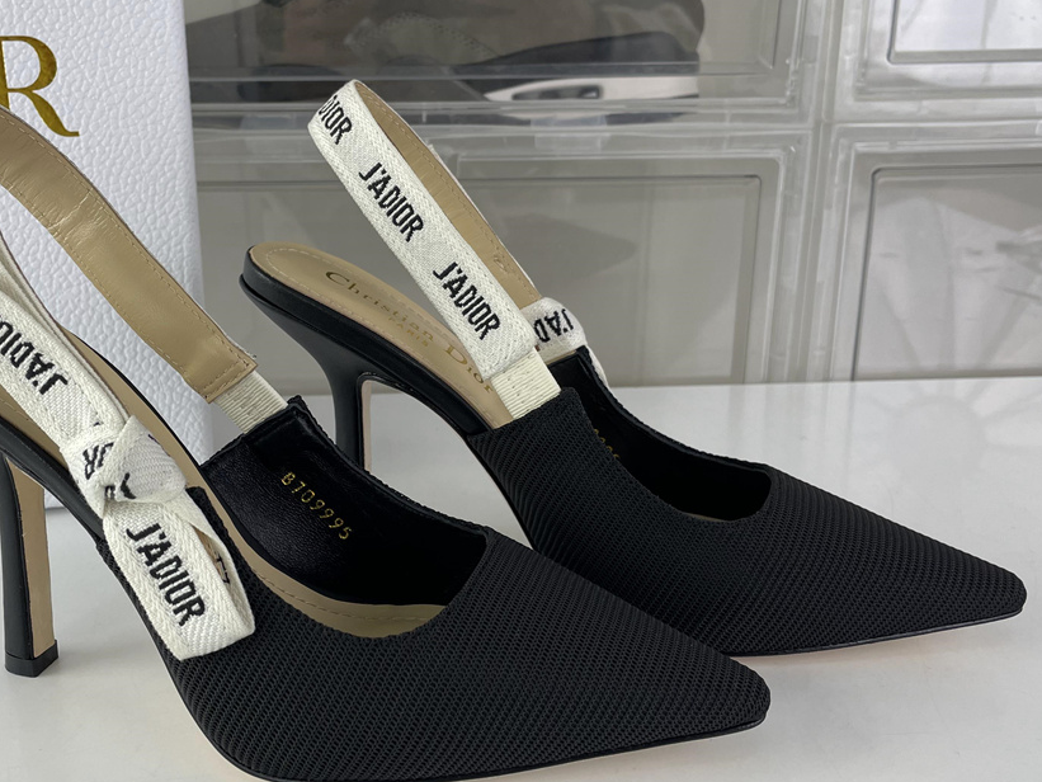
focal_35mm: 38
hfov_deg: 48.5
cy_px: 396
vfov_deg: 37.7
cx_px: 388
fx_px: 1144
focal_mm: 4.2
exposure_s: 1/214
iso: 32
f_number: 1.6
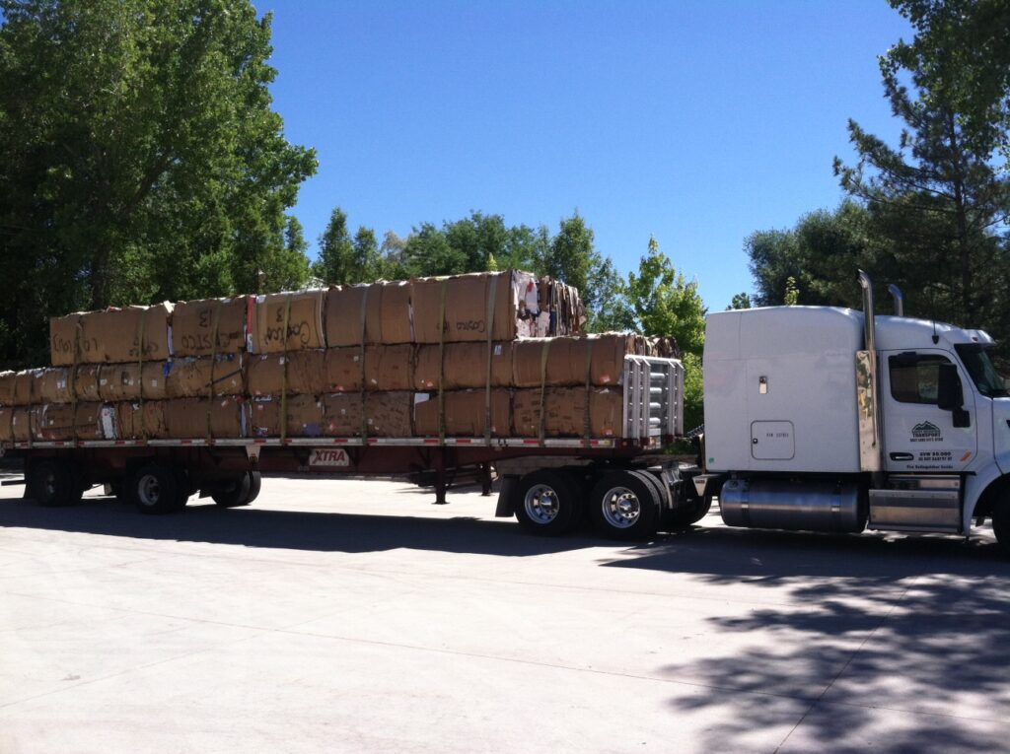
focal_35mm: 35
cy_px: 377
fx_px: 1020
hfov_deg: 52.7
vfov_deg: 40.6
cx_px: 505
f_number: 2.8
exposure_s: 1/1111
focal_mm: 3.85
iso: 80
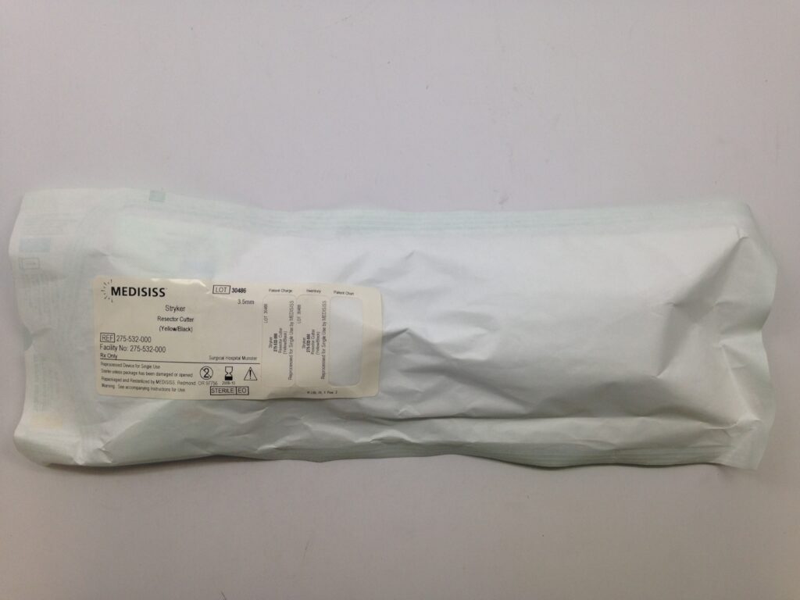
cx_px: 400
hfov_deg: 55.4
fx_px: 763
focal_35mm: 33
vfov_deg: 42.9
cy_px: 300
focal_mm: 4.12
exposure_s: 1/60
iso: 50
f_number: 2.4
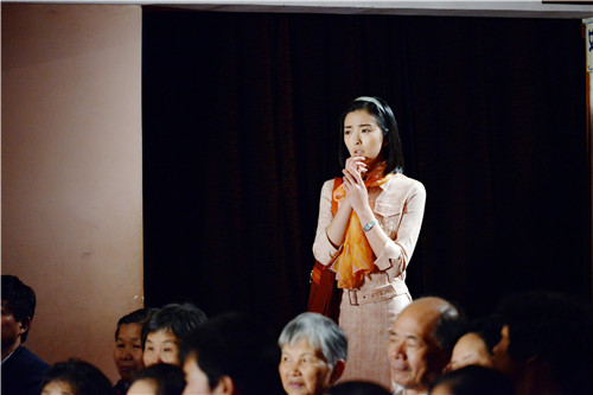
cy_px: 198
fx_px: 3293
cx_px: 296
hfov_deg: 10.3
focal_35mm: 200
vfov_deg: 6.9
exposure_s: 1/60
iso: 3200
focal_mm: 200
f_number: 4
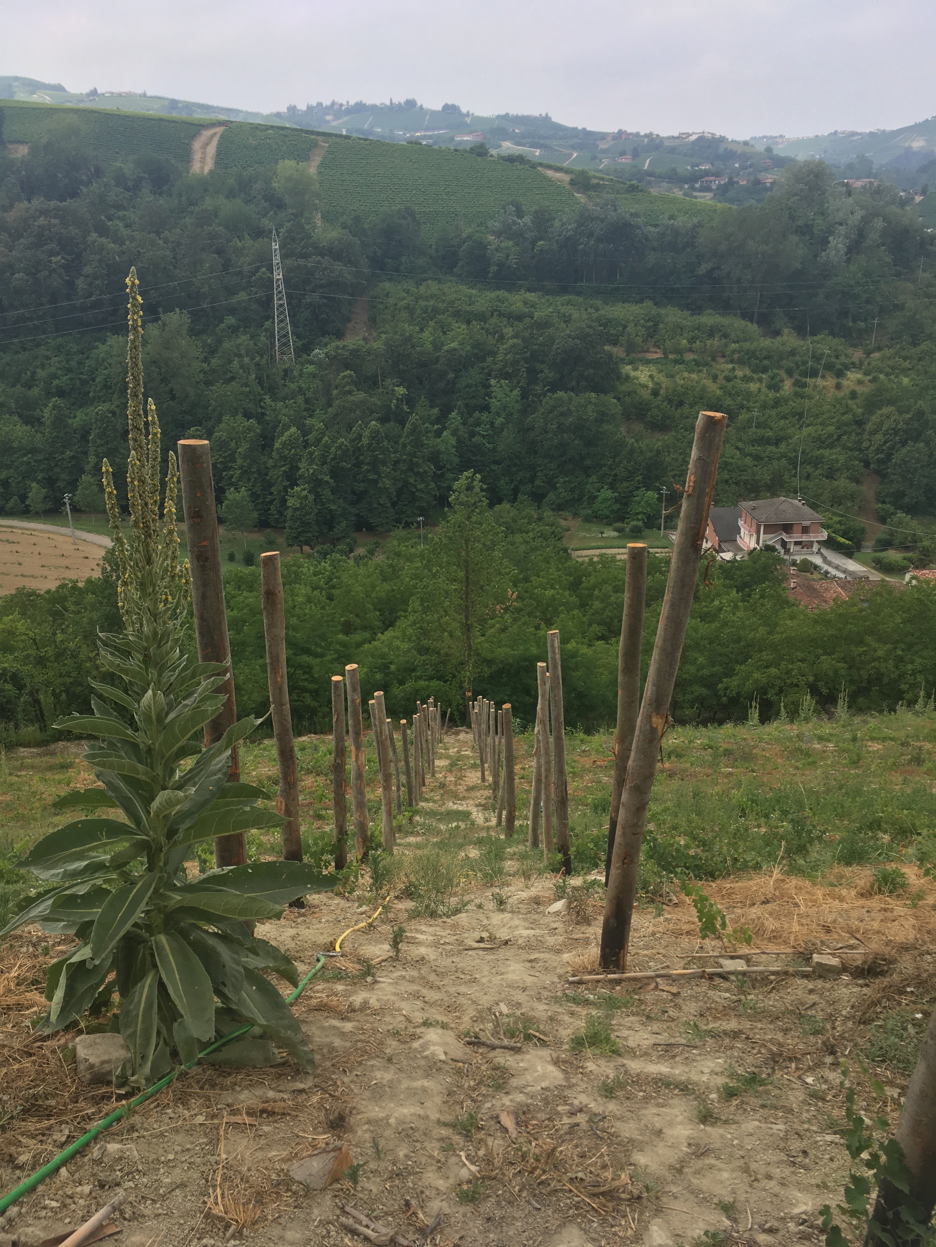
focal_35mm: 29
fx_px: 1046
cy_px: 624
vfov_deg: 61.7
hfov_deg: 48.2
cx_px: 468
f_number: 2.2
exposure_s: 1/705
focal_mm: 4.15
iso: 25
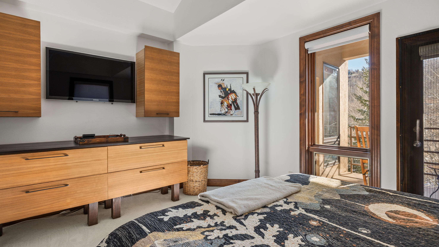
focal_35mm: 18
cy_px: 125
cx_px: 220
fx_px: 210
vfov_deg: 61.0
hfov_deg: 92.7
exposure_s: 1/6
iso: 125
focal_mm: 17
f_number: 7.1
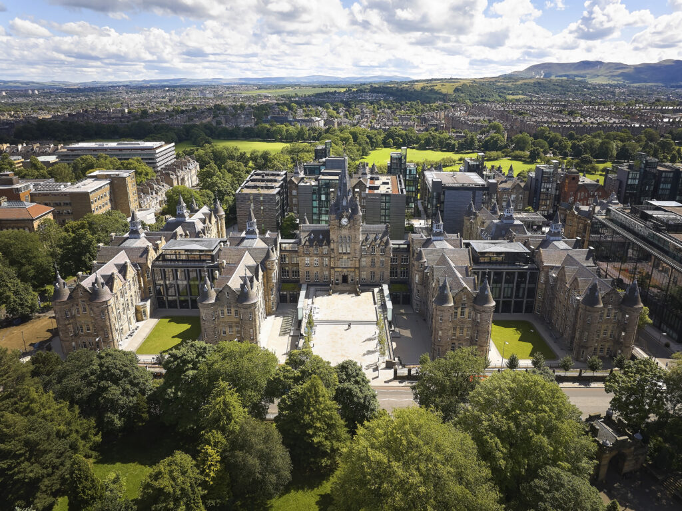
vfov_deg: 56.8
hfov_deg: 71.6
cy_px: 256
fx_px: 473
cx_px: 341
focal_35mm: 24
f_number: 5
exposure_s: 1/30
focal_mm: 12.29
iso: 100
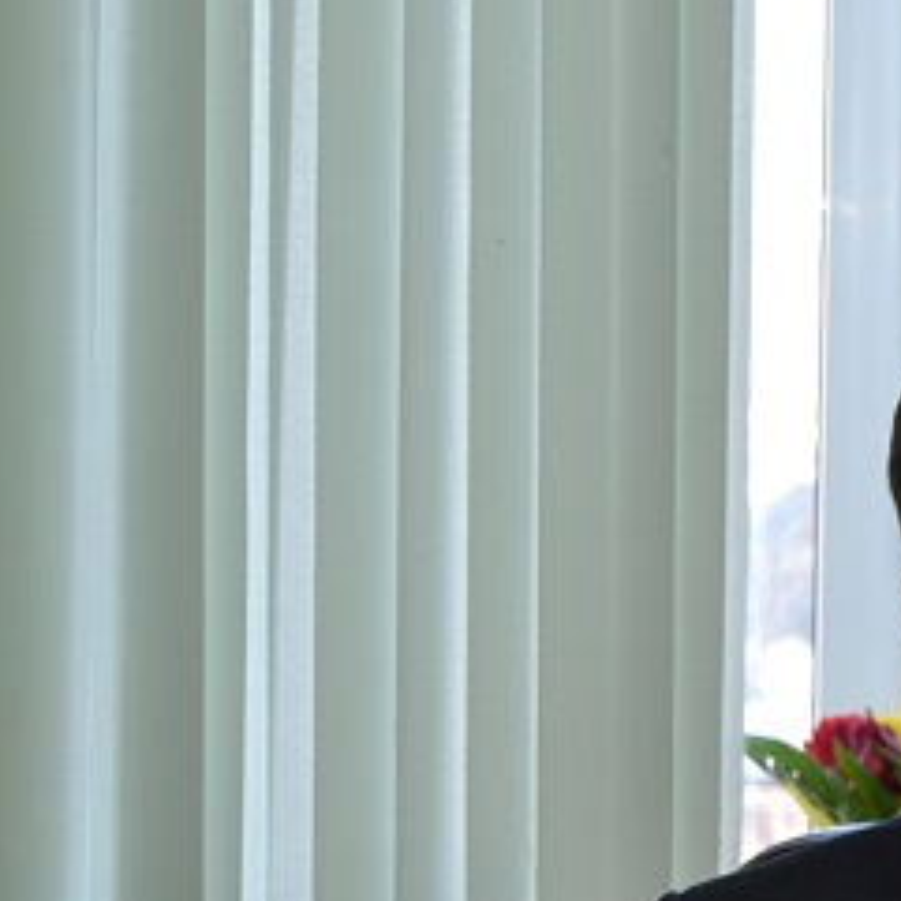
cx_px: 1200
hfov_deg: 8.6
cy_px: 852
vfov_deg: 8.7
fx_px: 5890
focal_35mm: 200
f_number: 5
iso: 400
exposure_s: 1/80
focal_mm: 42
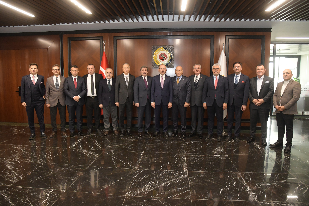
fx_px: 206
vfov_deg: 53.1
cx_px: 154
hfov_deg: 73.7
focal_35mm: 24
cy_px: 103
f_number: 4
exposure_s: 1/160
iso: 4000
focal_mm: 16
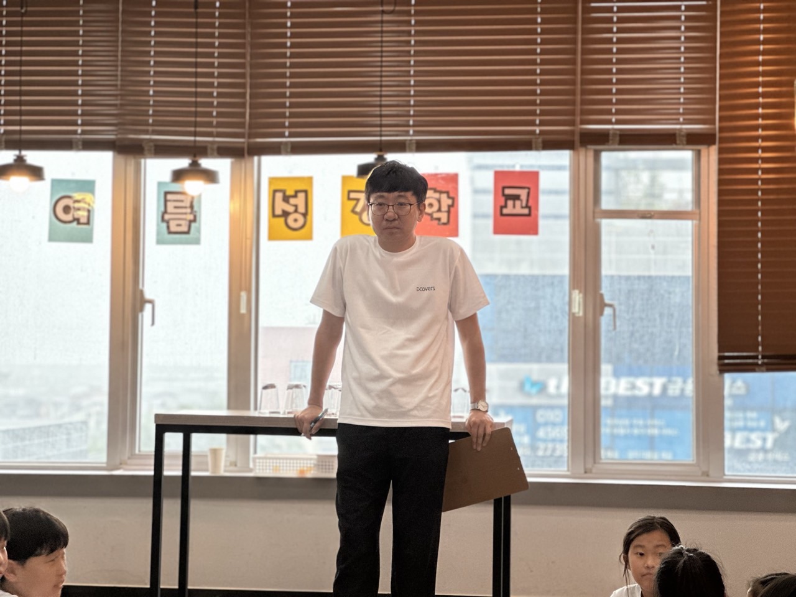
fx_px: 1771
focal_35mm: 77
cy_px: 298
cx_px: 398
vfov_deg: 19.1
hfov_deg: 25.3
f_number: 2.8
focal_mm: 9
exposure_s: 1/60
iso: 125
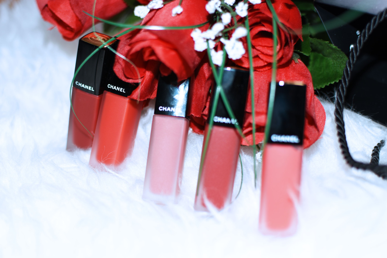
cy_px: 129
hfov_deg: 37.9
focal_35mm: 52
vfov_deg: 25.8
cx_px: 194
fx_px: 564
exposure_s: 1/60
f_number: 2.8
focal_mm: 35
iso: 100
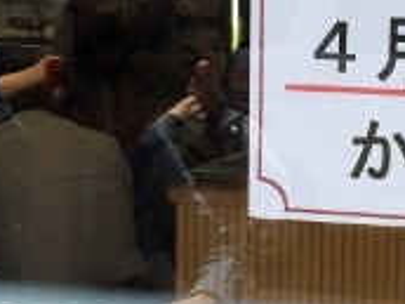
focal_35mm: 87
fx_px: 1018
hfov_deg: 21.4
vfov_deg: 16.9
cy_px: 81
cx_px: 440
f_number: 2.2
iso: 32
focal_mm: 4.12
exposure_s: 1/684
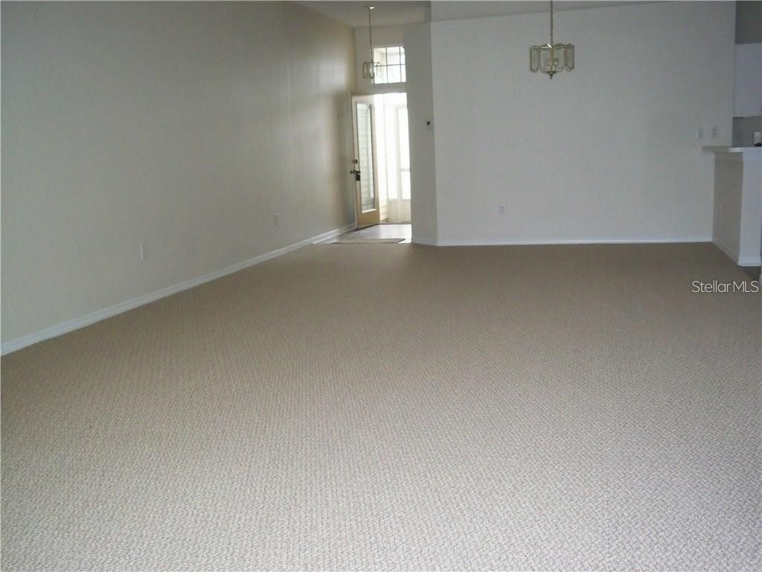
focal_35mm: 36
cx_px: 381
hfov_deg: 51.4
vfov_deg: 39.7
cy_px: 286
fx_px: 792
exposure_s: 1/30
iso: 400
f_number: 3.1
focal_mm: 6.5
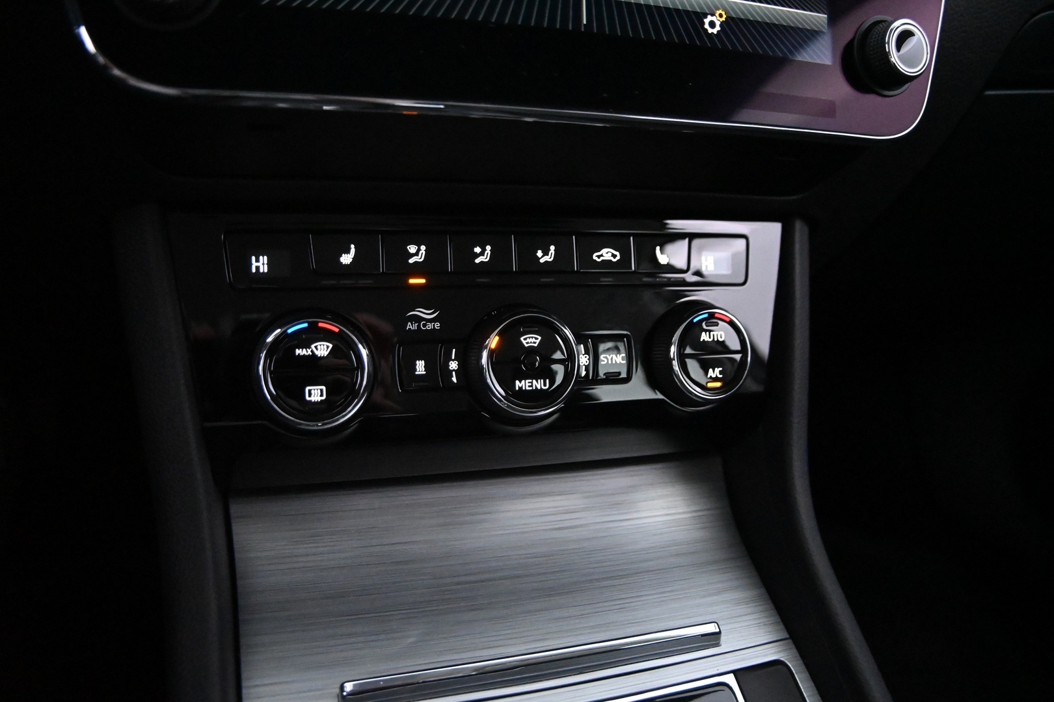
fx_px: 2196
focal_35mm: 75
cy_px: 351
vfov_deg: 18.2
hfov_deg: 27.0
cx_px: 527
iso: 10000
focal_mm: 50
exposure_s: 1/80
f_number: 6.3
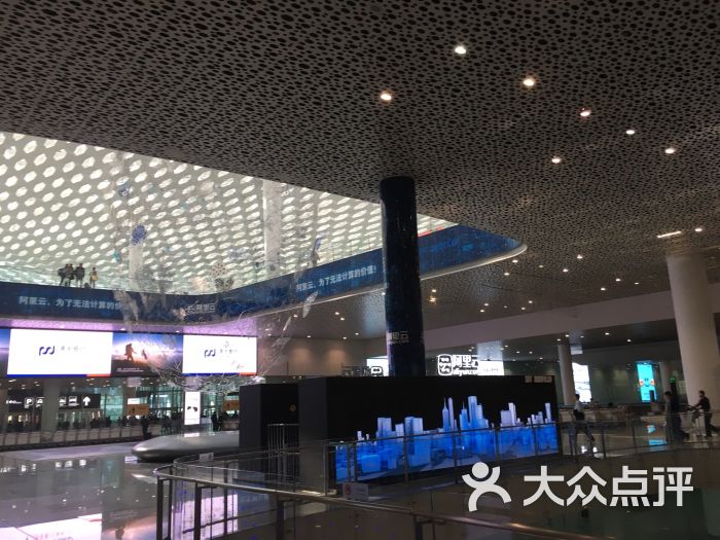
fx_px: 603
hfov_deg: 61.7
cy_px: 270
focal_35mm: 29
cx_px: 360
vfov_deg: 48.2
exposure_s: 1/33
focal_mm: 4.15
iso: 32
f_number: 2.2
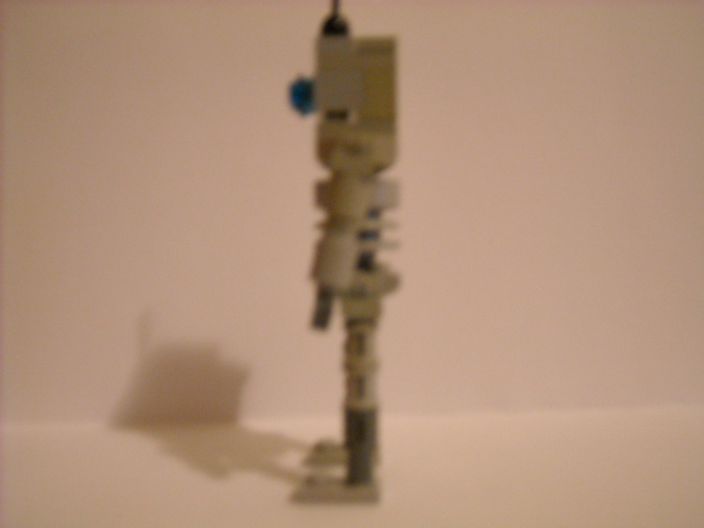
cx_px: 352
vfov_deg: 32.9
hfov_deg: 42.9
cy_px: 264
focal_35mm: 44
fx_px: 895
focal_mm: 7.1
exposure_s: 1/8
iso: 400
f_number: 3.1
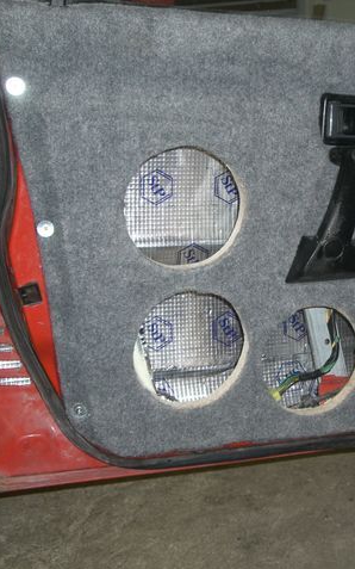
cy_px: 285
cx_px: 317
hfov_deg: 23.4
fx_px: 836
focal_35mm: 54
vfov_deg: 37.5
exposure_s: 1/60
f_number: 2.7
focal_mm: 6.2
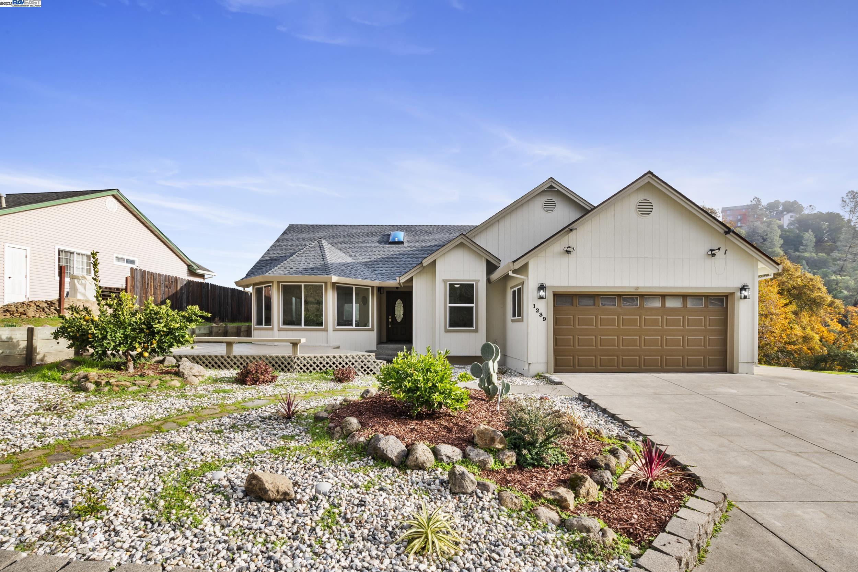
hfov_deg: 100.4
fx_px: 357
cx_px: 429
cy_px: 286
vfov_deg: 77.3
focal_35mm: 15
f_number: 8
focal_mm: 10
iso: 125
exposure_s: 1/80
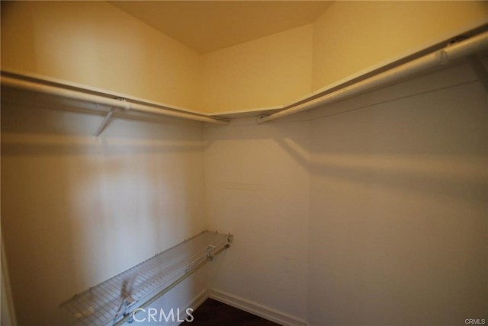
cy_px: 163
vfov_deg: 77.4
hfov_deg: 100.3
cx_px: 244
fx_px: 204
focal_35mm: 15
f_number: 3.5
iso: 400
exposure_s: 1/25
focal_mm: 10
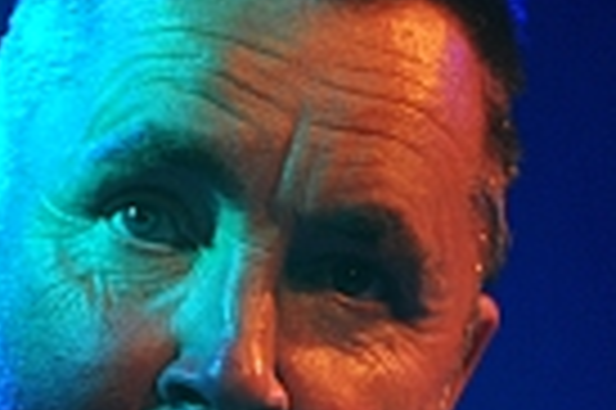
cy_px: 568
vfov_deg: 1.5
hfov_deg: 2.2
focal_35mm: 932
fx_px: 15928
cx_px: 211
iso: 1000
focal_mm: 200
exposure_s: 1/160
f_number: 2.8
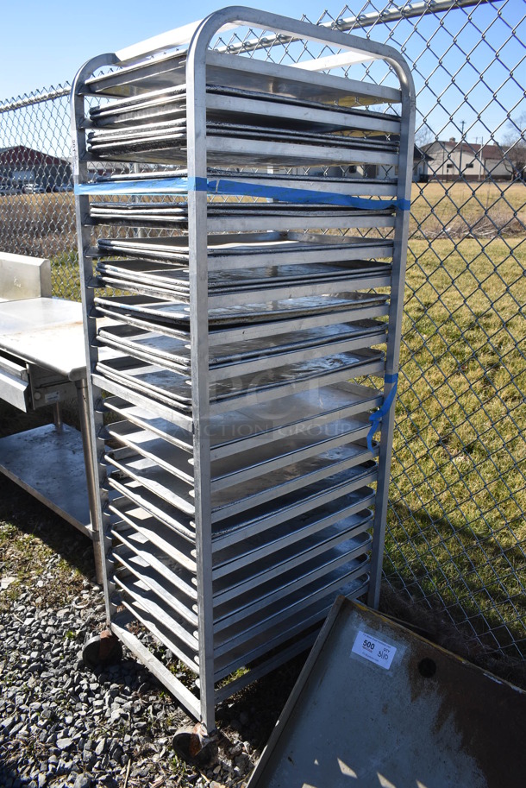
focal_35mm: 27
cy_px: 394
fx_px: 591
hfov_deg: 48.0
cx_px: 263
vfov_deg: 67.3
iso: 200
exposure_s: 1/400
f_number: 7.1
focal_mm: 18
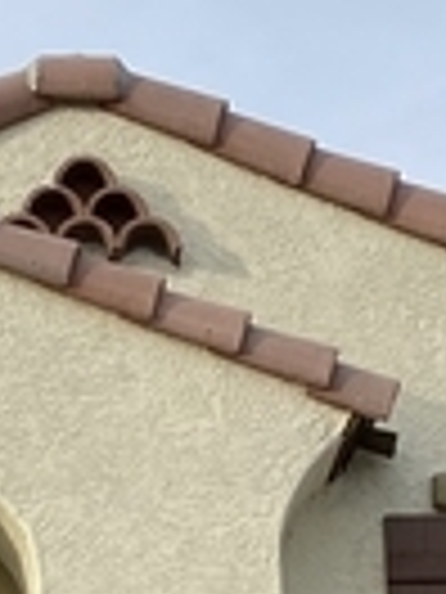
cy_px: 1458
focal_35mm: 157
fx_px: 2697
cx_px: -36
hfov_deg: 9.4
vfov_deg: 10.6
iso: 32
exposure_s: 1/1124
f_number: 1.8
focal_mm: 4.25
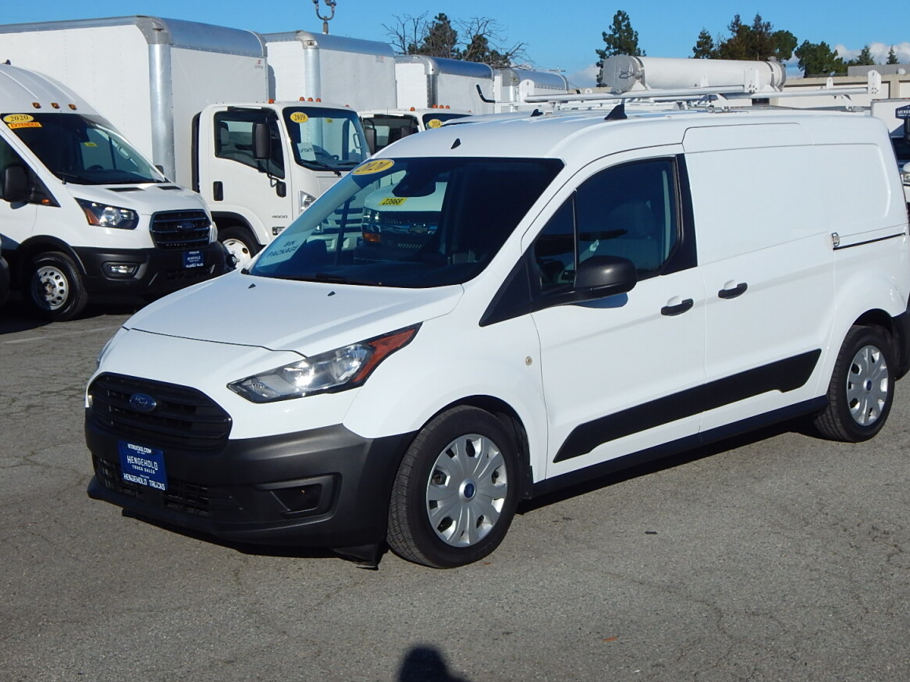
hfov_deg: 36.2
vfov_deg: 27.5
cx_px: 488
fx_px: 1393
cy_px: 332
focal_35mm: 53
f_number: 7.4
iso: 125
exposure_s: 1/1250
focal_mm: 8.6
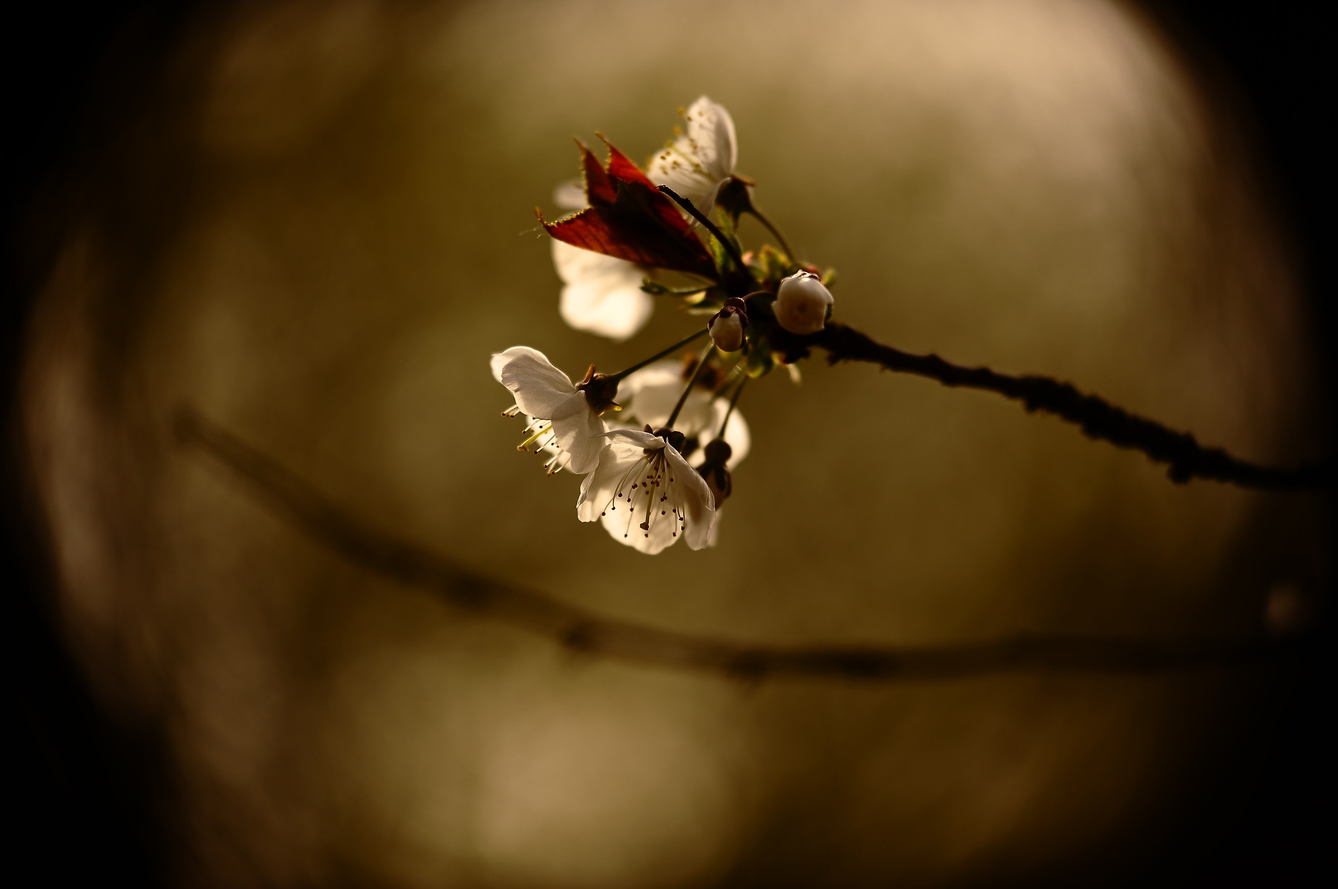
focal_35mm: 150
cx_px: 669
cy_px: 444
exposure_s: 1/1250
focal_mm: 150
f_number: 2.8
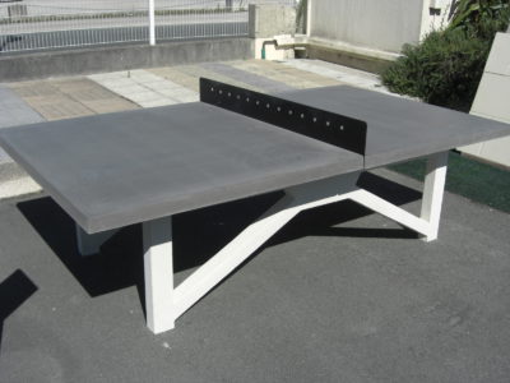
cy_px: 192
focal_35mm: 38
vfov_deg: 37.7
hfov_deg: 49.0
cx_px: 255
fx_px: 560
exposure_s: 1/320
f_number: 8
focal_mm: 7.9
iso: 80
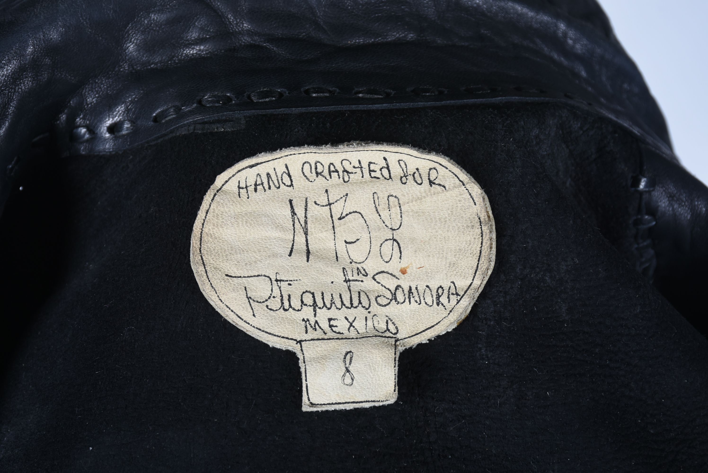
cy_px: 236
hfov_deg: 19.4
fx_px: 2067
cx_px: 354
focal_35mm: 105
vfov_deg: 13.1
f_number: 11
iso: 200
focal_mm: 70
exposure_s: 1/125
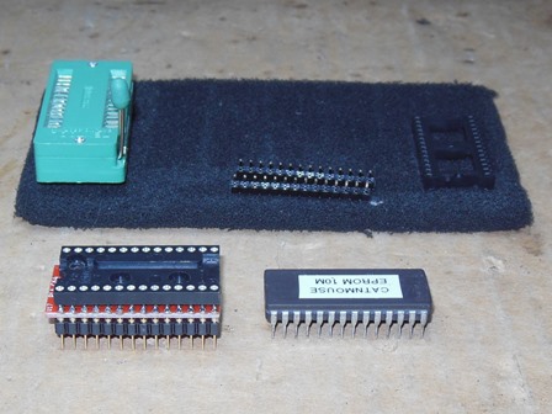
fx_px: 686
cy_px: 207
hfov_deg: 43.9
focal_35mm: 43
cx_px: 276
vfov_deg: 33.6
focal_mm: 7.7
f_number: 7.5
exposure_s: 1/40
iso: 200
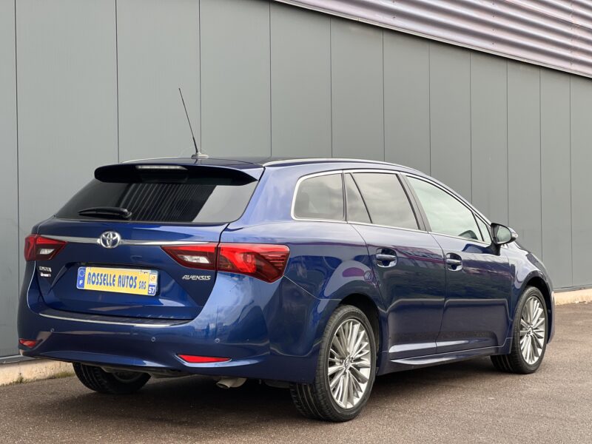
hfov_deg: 25.3
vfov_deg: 19.1
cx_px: 296
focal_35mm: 77
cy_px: 222
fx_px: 1317
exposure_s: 1/121
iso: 80
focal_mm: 9
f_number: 2.8
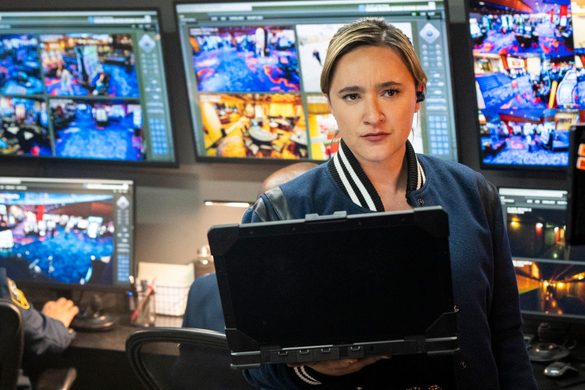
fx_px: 1364
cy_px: 195
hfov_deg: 24.2
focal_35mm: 84
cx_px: 292
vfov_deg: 16.3
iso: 4000
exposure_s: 1/100
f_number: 4
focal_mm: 56
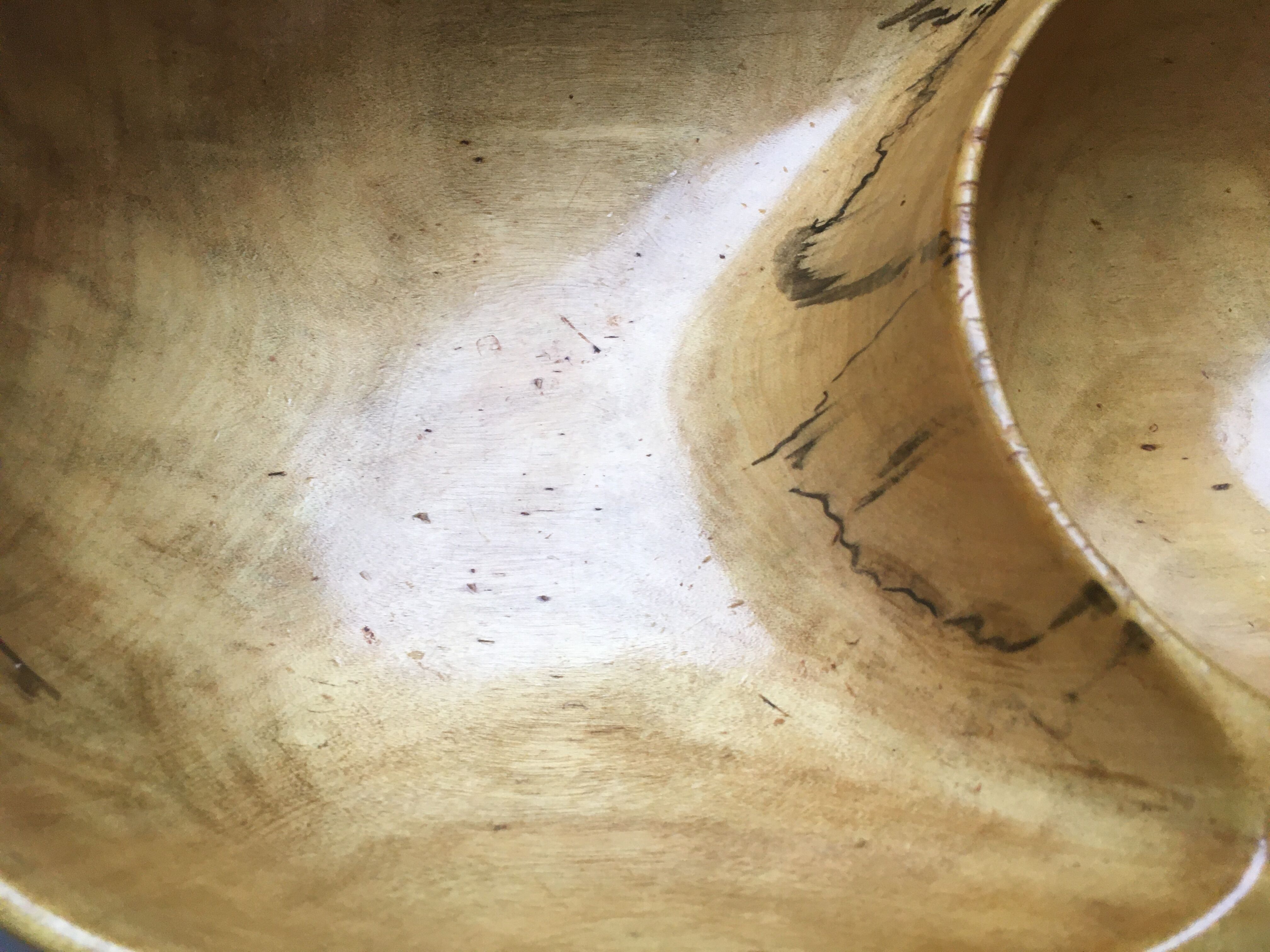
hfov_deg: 61.7
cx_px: 635
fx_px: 1064
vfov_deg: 48.2
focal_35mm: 29
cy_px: 476
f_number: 2.2
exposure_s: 1/30
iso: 40
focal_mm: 4.15
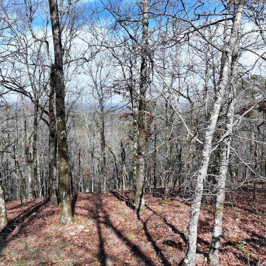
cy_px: 125
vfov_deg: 52.5
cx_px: 85
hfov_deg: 51.4
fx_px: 270
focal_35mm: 31
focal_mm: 12.29
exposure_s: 1/1250
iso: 100
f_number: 2.8
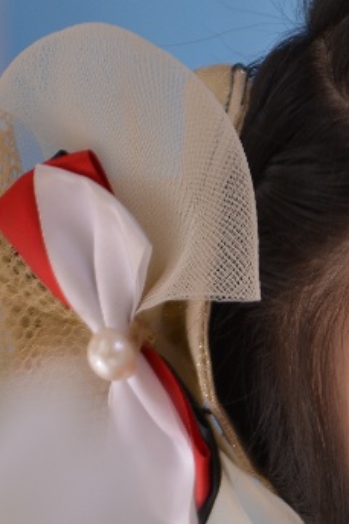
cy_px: 678
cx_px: 599
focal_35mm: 326
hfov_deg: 4.2
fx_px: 4745
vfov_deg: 6.3
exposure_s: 1/125
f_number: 2.8
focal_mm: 70
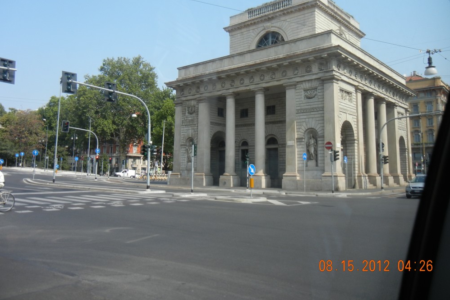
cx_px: 230
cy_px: 129
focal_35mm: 32
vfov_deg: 41.0
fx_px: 400
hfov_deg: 58.7
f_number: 3.5
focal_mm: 5.4
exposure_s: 1/789
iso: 160
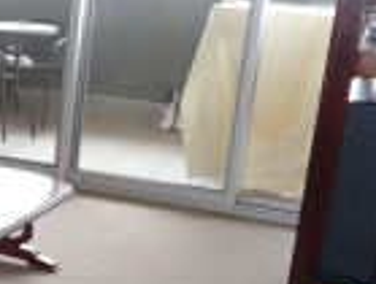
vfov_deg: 16.3
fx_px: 980
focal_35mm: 90
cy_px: 254
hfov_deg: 19.7
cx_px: -133
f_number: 2.8
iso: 100
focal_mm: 4.6
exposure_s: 1/30
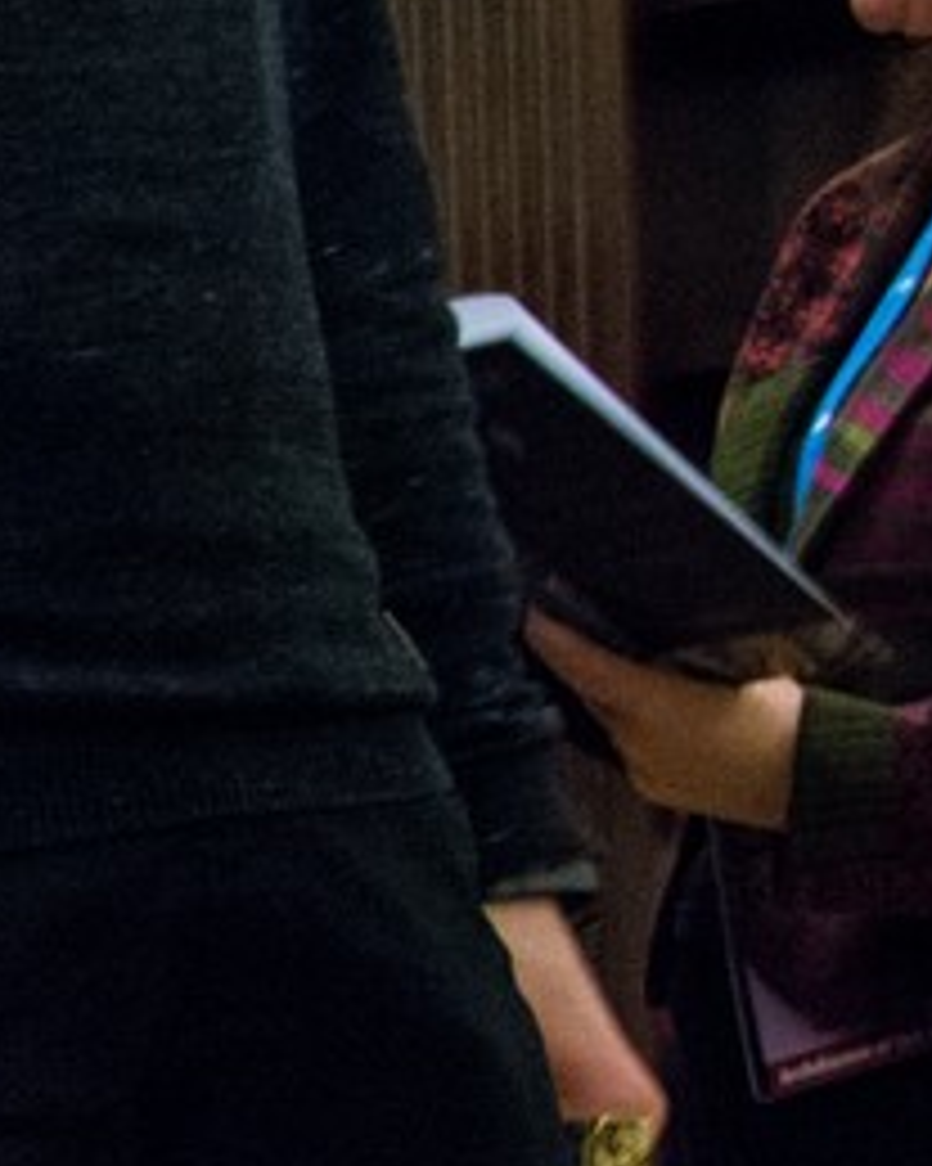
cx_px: -2276
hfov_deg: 6.5
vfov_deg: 9.1
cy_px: 1495
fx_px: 7176
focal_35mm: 208
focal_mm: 40
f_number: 4
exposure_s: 1/60
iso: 2000
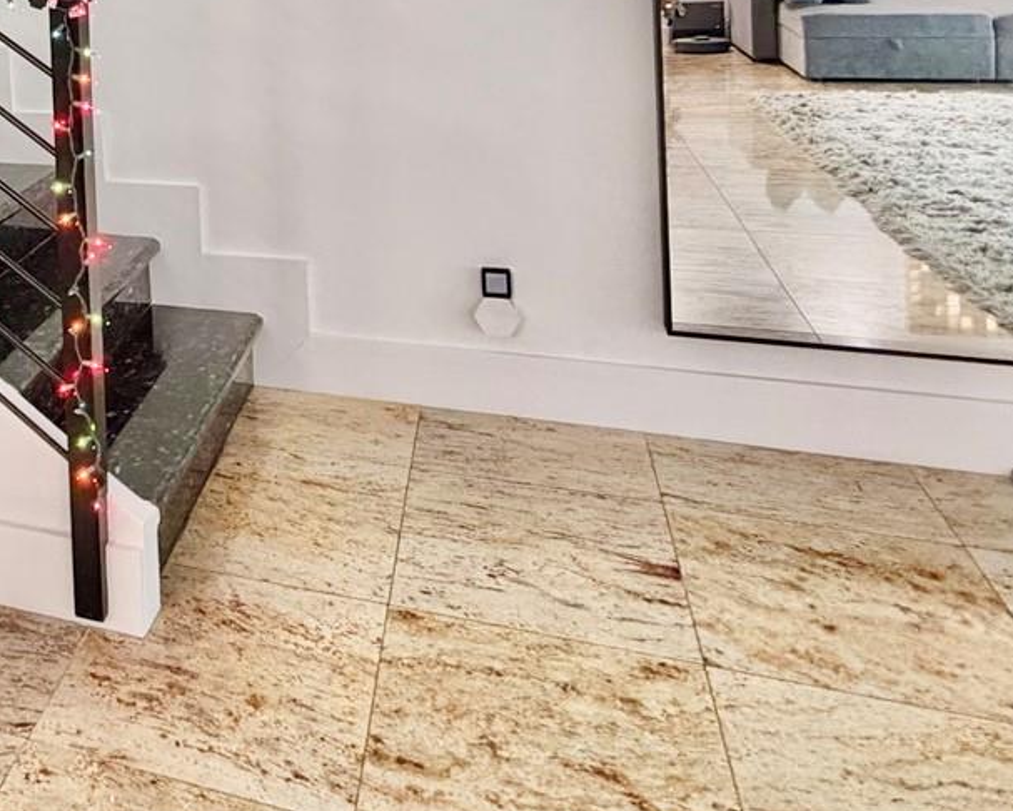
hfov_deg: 44.7
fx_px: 1080
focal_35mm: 36
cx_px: 63
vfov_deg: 36.2
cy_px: -37
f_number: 2.2
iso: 320
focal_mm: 2.22
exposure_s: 1/60
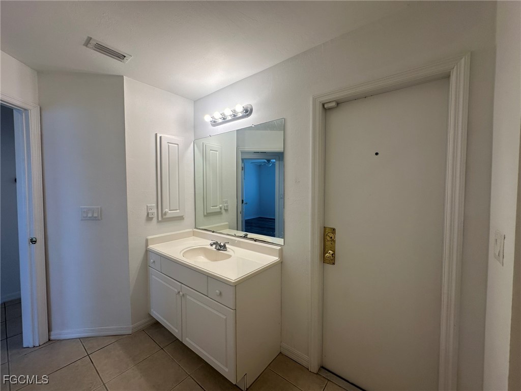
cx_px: 260
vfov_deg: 85.7
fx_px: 211
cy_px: 196
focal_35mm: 14
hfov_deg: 102.1
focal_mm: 2.22
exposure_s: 1/120
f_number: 2.2
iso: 64
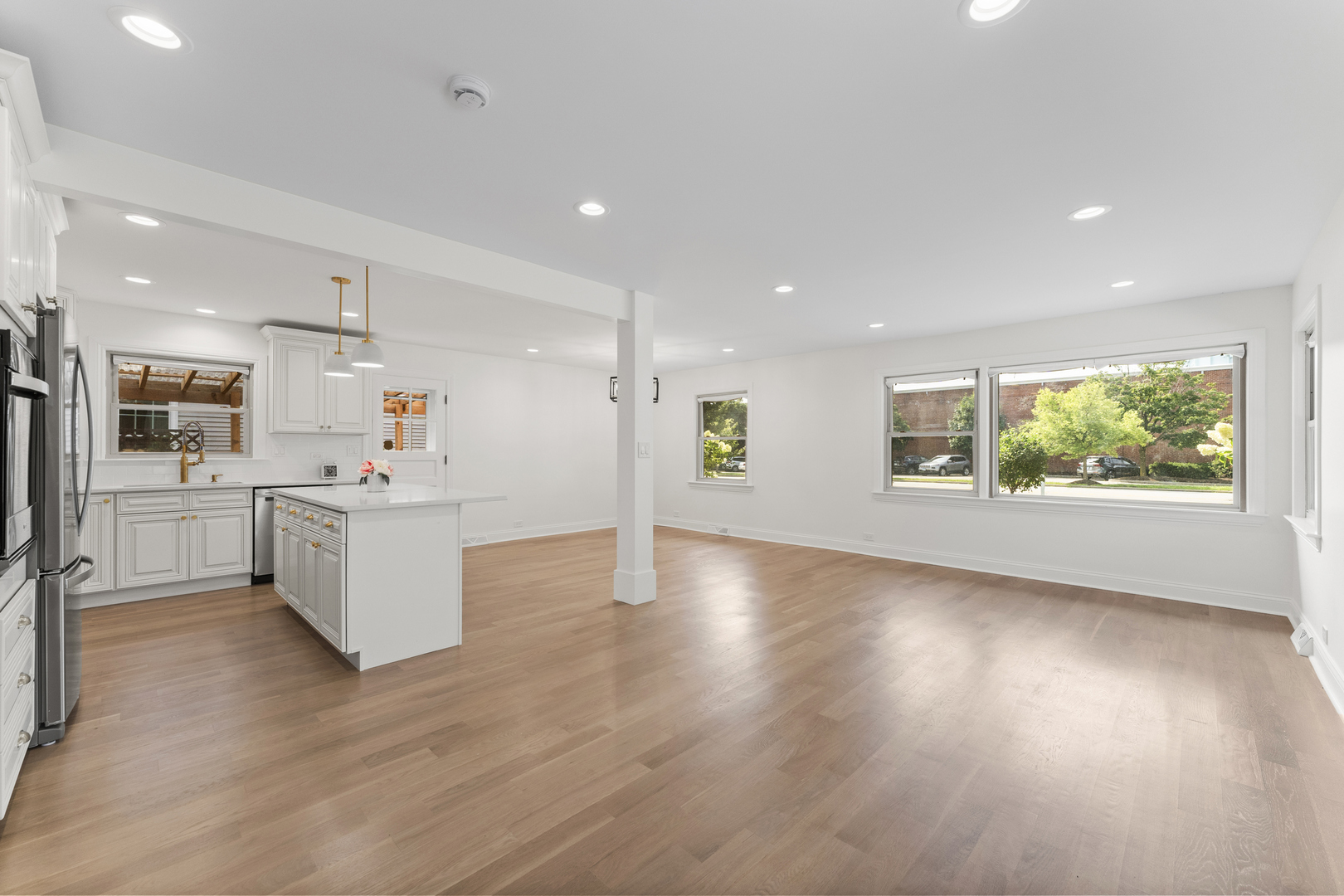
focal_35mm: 14
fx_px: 523
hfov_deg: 104.3
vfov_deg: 81.2
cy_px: 448
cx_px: 672
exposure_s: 1/8
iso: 640
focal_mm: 14
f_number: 7.1
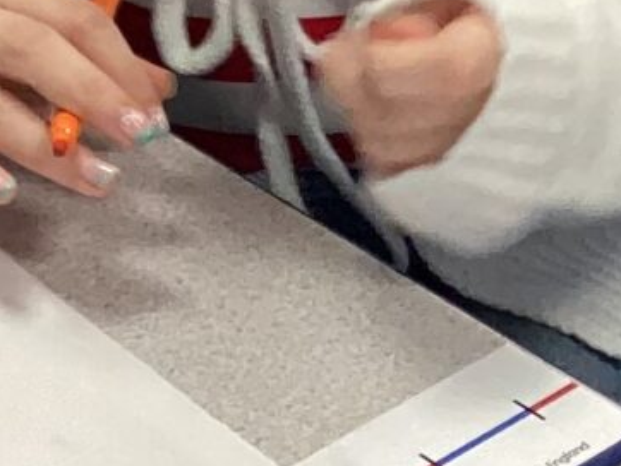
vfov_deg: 6.8
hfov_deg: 9.0
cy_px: 252
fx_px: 3931
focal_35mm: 219
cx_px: 463
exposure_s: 1/50
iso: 125
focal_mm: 3.3
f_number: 2.4
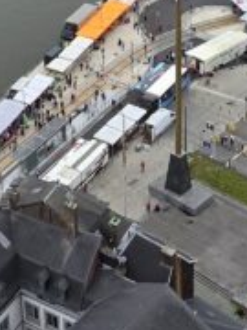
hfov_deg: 19.3
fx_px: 704
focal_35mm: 74
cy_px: -70
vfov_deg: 23.9
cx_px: -7
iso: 50
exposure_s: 1/2043
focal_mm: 2.2
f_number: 2.2
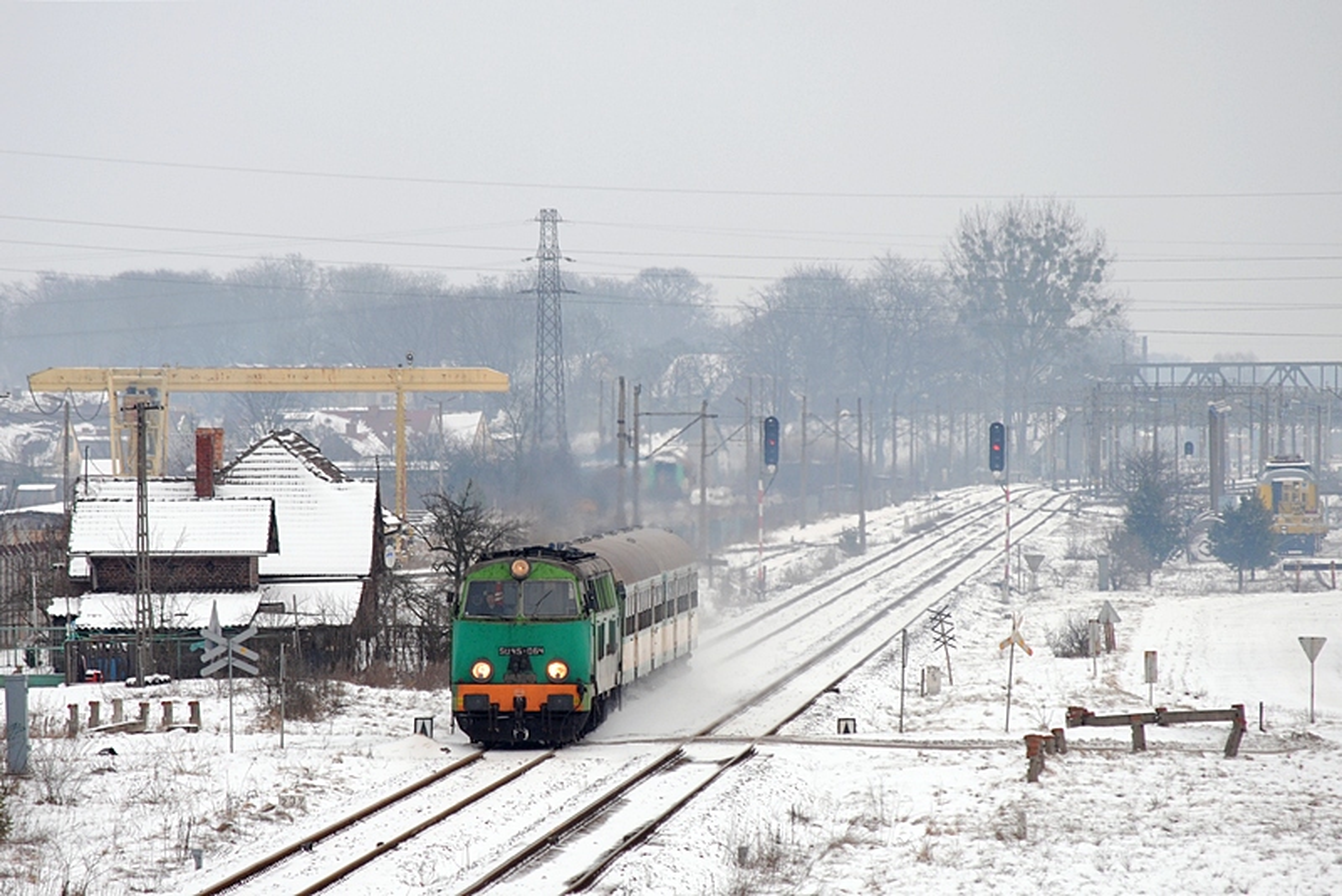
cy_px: 448
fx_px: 10627
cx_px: 671
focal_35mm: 285
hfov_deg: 7.2
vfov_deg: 4.8
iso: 200
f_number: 7.1
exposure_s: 1/250
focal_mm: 190
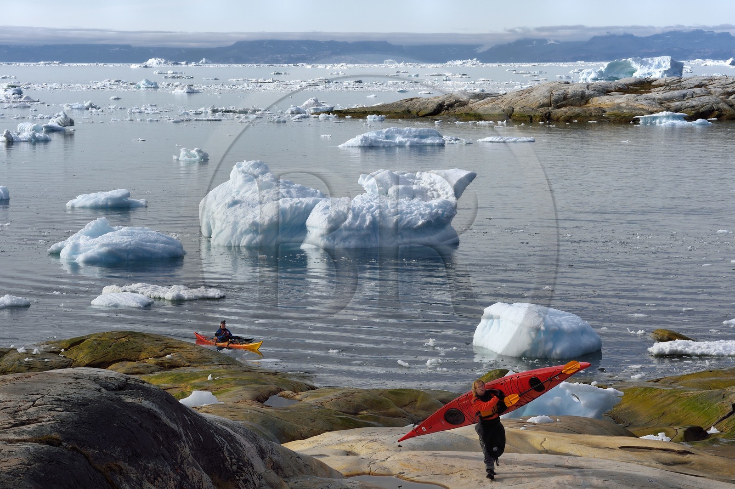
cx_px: 368
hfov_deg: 17.7
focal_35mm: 116
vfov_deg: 11.8
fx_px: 2366
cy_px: 244
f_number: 14
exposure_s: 1/250
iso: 200
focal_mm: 116
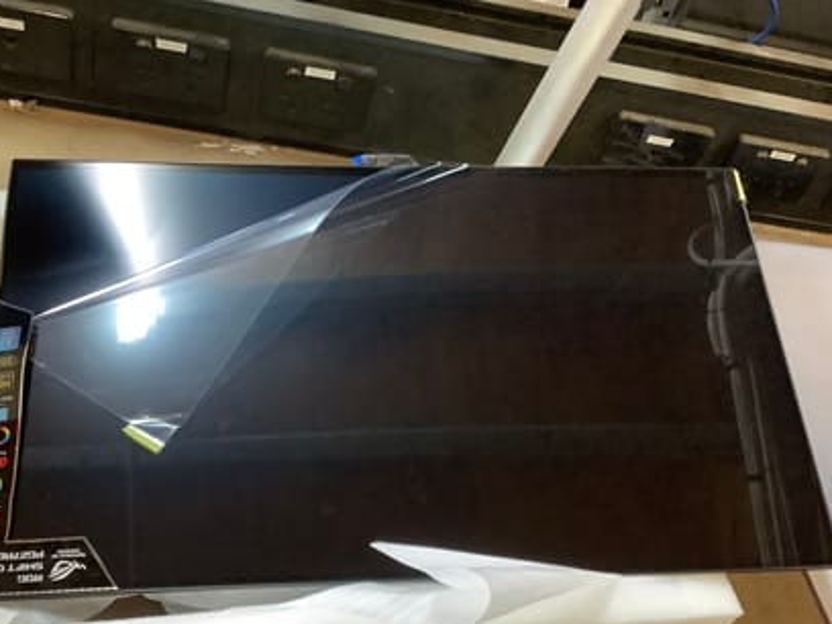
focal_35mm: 38
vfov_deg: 37.5
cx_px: 381
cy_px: 380
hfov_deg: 48.9
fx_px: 913
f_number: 2.4
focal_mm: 3.3
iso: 400
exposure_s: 1/25
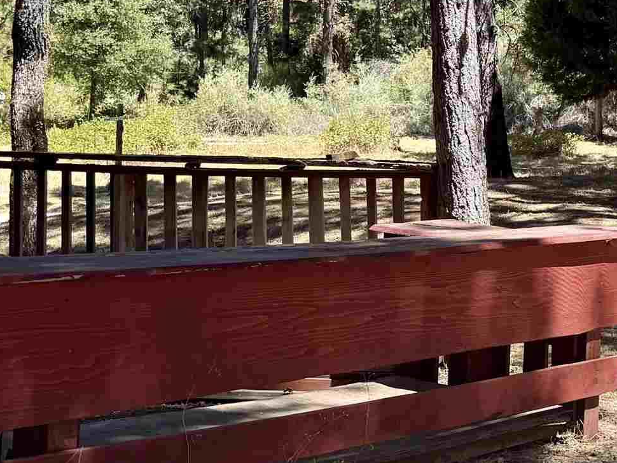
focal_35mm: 76
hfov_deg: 22.8
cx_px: 807
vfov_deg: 19.3
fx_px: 1355
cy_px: 114
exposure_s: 1/1361
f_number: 1.78
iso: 80
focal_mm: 6.76
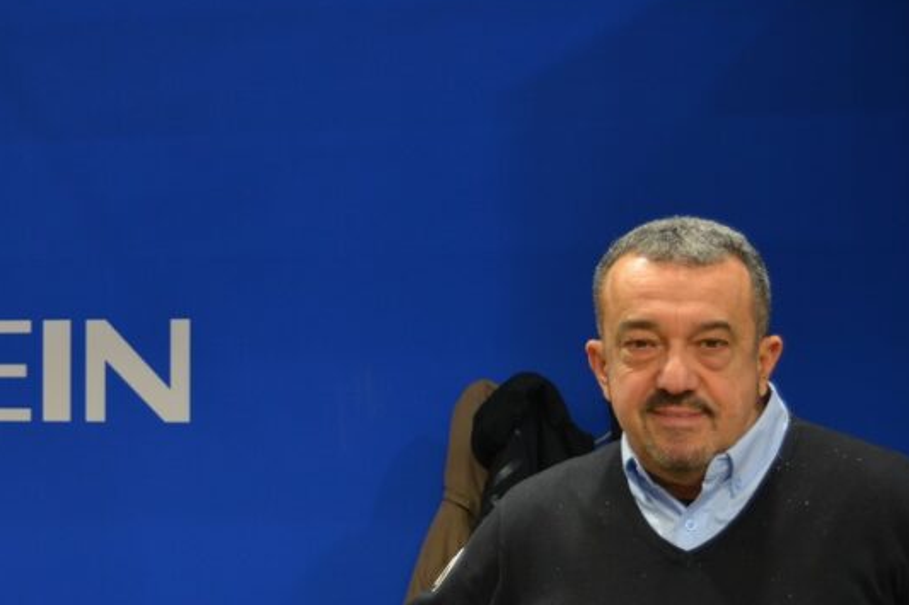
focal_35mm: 98
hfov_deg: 20.6
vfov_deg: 14.0
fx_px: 2474
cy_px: 345
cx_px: 182
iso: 500
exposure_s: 1/60
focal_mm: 34
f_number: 4.5
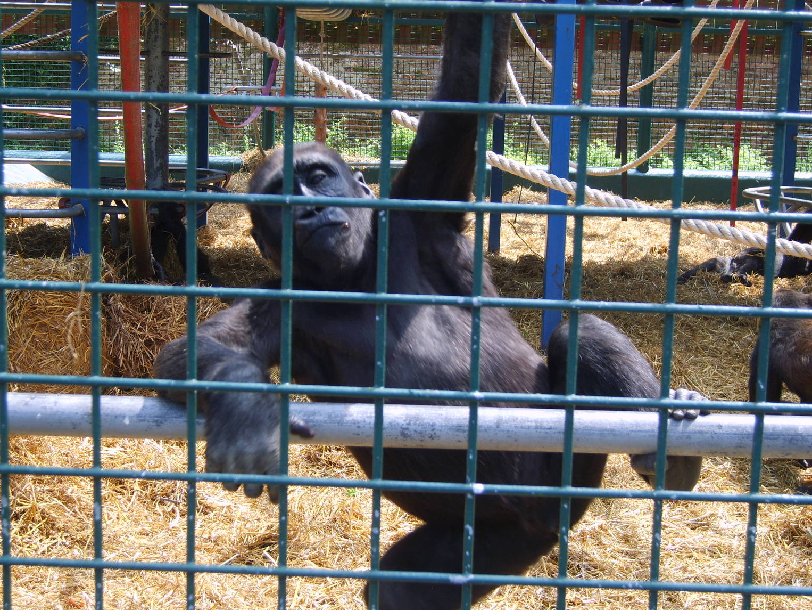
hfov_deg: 29.8
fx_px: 1525
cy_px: 298
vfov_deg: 22.6
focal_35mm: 65
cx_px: 392
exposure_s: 1/125
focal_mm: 13
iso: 50
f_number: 3.8
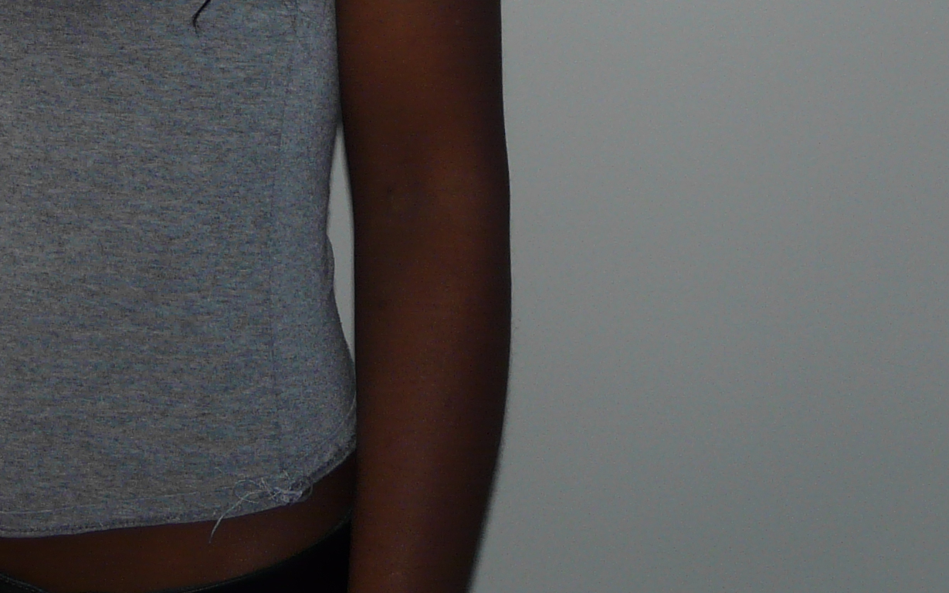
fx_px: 2767
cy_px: -225
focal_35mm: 107
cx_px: 168
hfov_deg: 19.2
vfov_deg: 11.8
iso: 100
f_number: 2.8
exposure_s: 1/40
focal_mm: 6.3
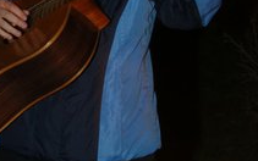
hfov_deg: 10.7
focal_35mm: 195
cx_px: 42
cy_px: -26
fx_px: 1370
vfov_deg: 6.7
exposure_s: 1/2.5
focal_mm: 35
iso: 400
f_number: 5.6
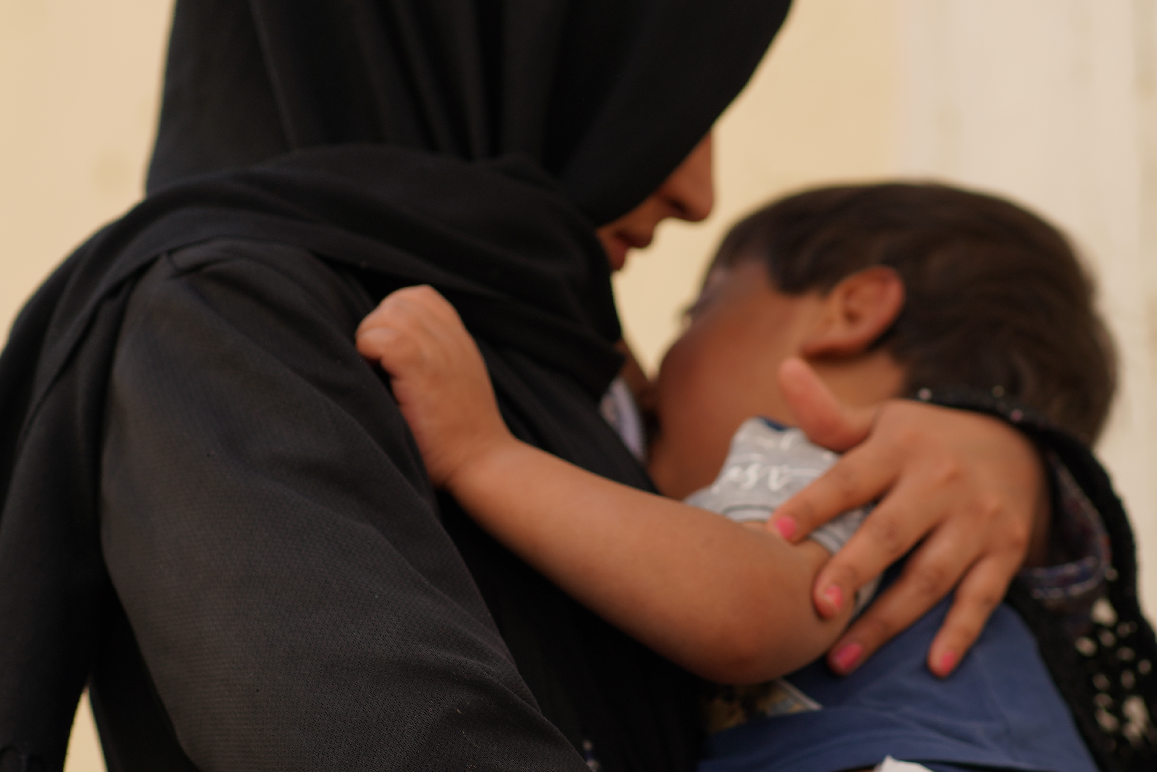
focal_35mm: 179
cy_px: 489
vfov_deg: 7.7
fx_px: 5754
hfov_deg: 11.5
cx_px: 620
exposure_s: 1/800
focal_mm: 85
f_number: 2.8
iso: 125
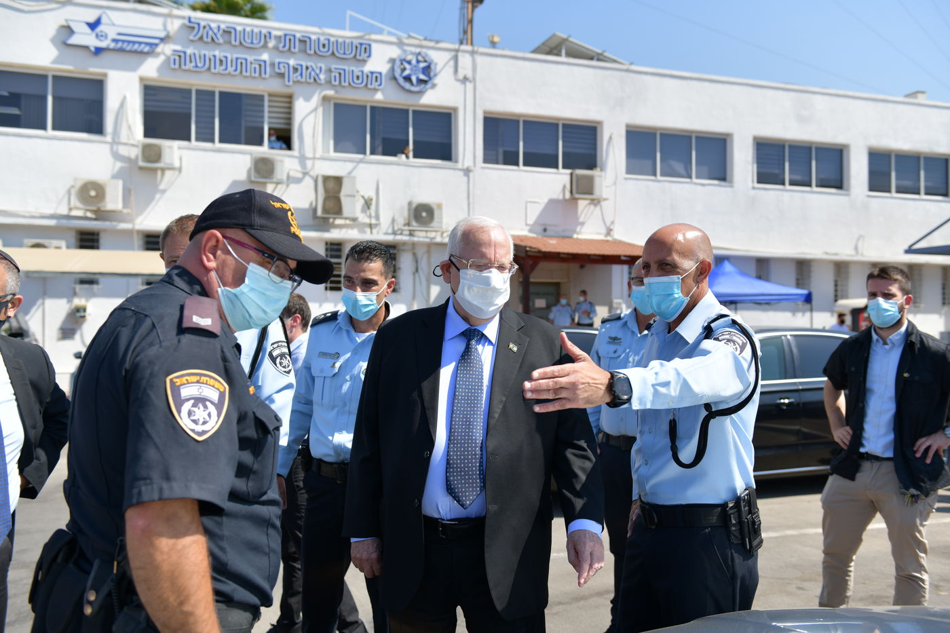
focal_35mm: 34
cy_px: 316
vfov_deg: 38.9
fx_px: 897
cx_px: 475
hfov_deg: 55.8
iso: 200
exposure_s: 1/2000
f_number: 4
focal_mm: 34
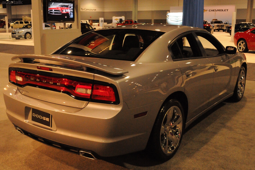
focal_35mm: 39
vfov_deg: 34.1
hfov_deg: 49.6
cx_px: 128
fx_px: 276
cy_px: 85
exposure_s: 1/100
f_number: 8
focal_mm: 26
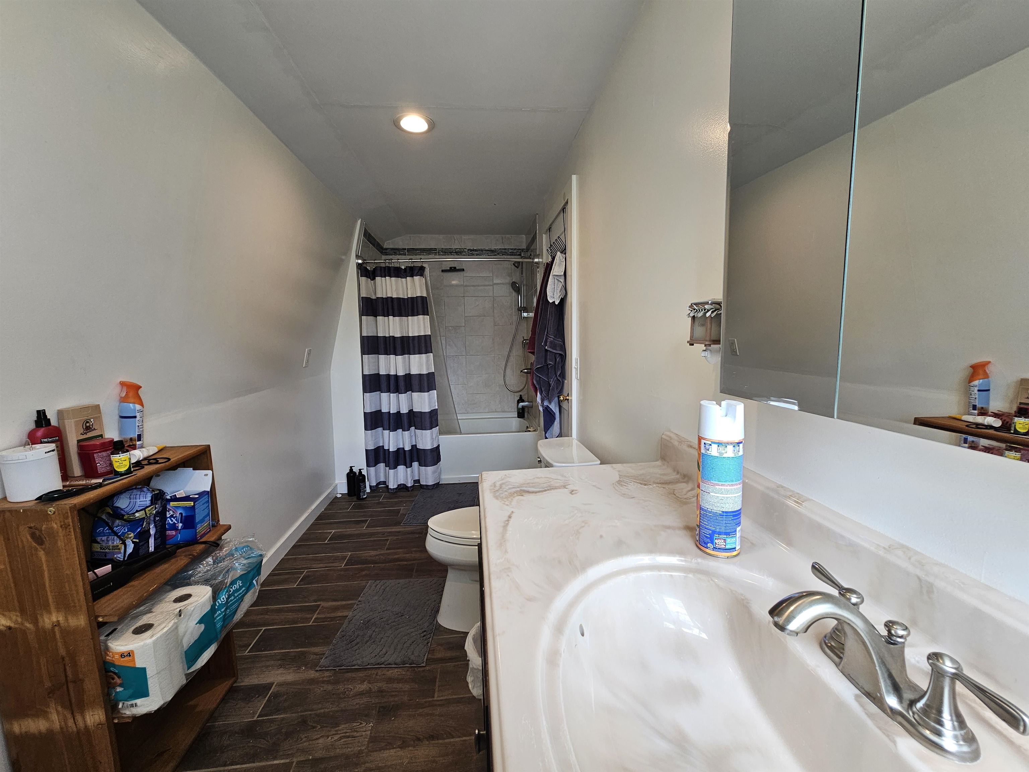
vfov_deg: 89.9
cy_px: 386
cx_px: 514
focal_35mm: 13
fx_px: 386
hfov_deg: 106.2
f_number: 2.2
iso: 64
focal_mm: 2.2
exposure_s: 1/60
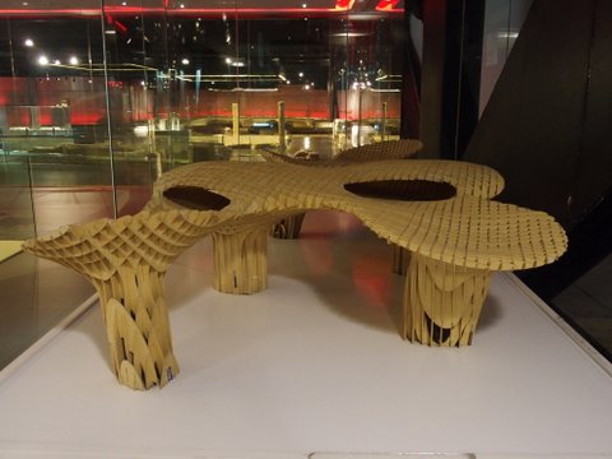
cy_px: 230
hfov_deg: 56.8
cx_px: 306
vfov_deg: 44.2
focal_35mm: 32
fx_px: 566
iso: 800
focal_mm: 6.7
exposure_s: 1/30
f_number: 2.8
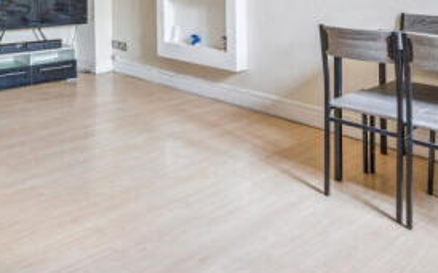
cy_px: -22
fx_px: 465
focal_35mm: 39
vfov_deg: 29.7
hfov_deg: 49.8
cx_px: 159
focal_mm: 16
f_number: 5.6
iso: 640
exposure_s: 1/5
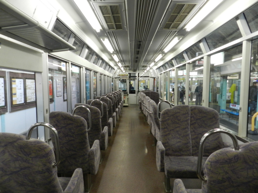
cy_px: 96
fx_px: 171
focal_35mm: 23
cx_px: 129
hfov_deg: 73.9
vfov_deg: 58.9
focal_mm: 4
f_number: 3.4
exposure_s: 1/40
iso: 400
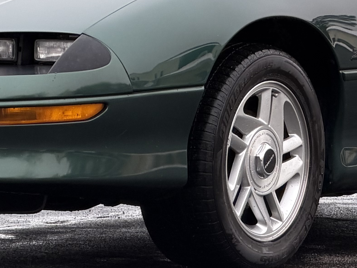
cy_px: -86
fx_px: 3765
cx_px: 220
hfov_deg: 5.4
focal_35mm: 365
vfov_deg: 4.1
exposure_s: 1/121
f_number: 2.8
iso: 80
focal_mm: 16.89
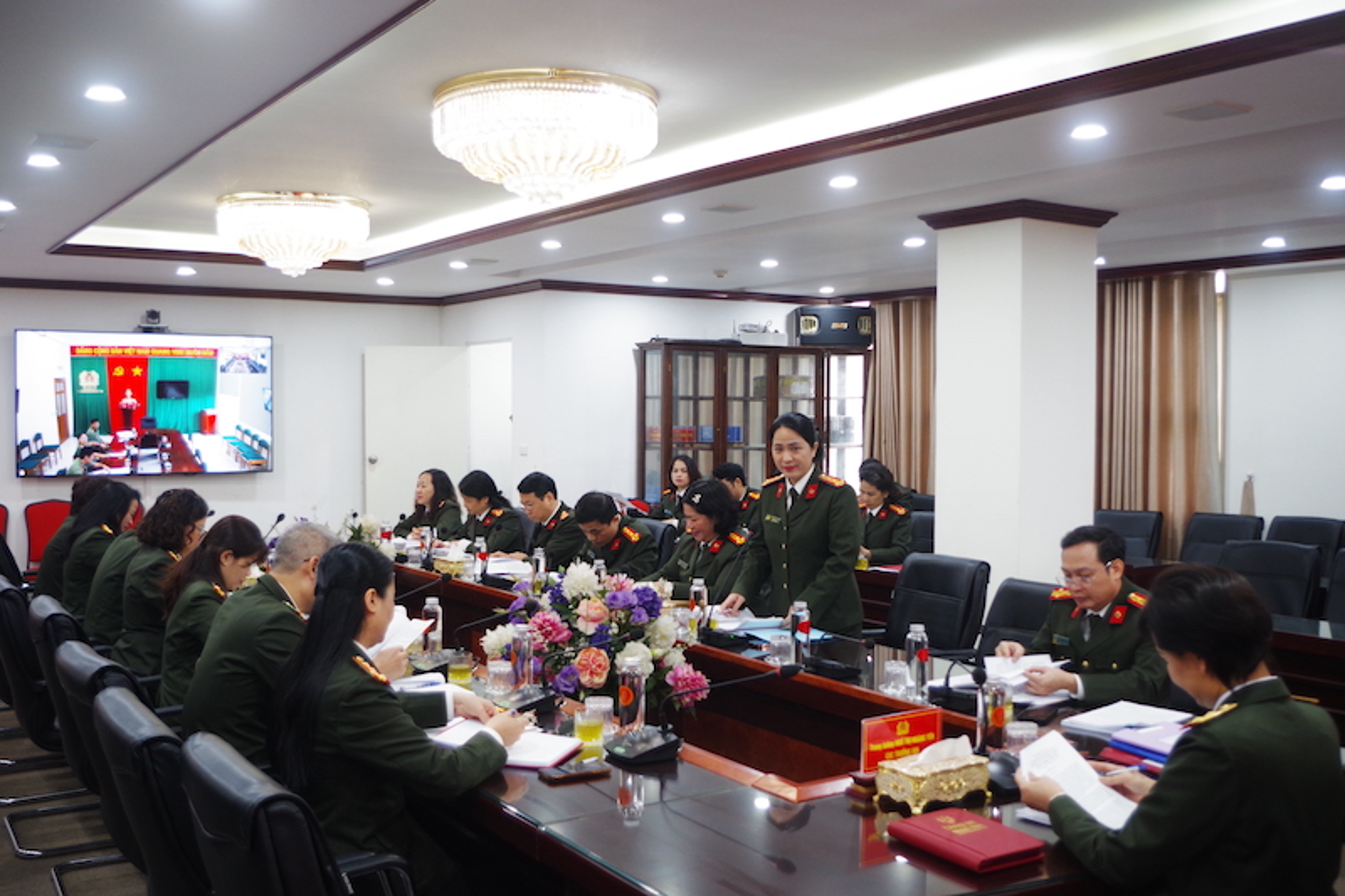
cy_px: 448
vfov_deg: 38.9
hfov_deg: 55.8
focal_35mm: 34
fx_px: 1270
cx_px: 672
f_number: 4
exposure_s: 1/60
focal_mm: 23.13
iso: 800
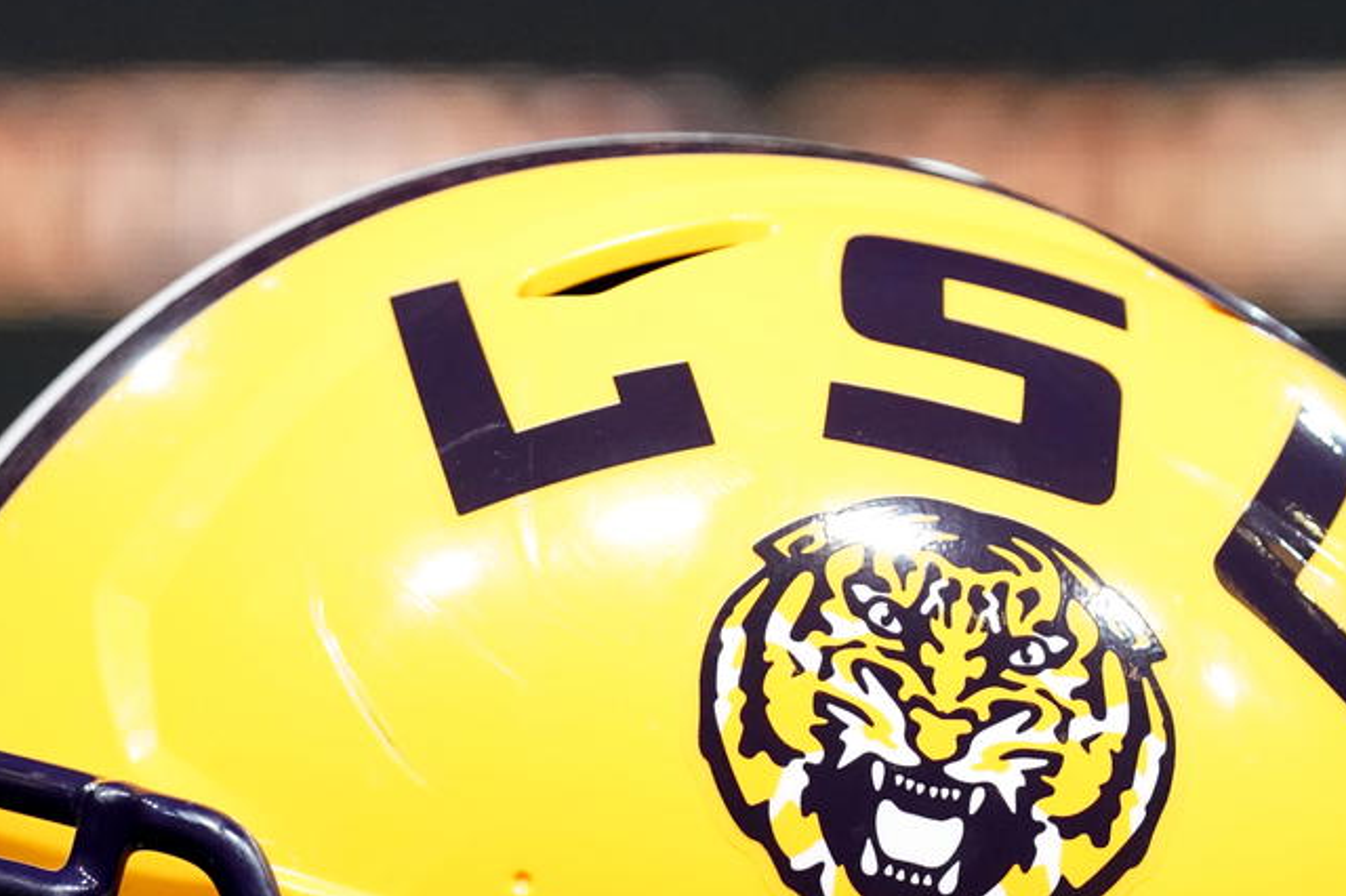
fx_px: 16255
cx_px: 360
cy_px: 909
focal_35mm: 435
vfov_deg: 3.2
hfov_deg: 4.7
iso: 5000
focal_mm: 174
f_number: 4.5
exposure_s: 1/400
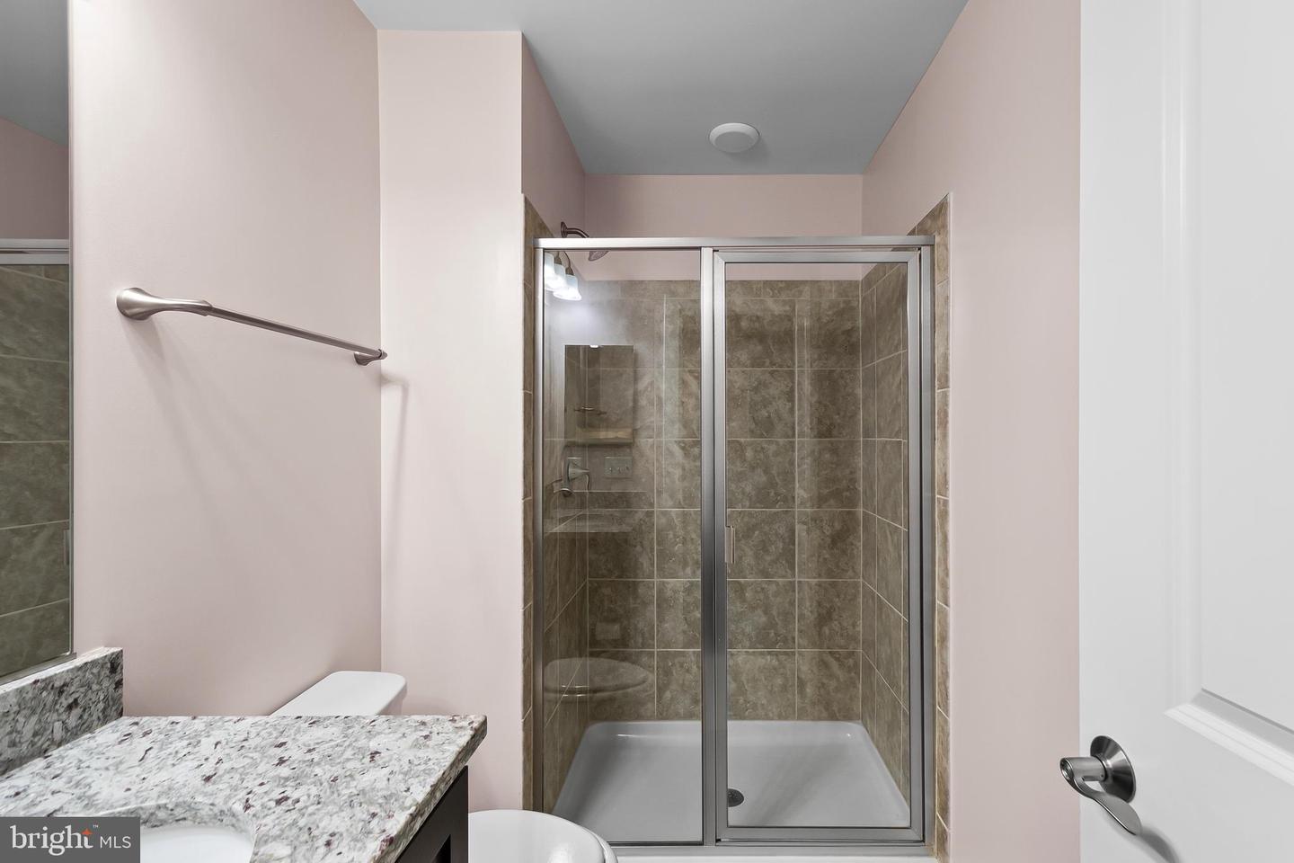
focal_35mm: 15
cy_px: 432
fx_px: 539
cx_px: 647
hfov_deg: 100.4
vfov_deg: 77.3
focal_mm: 10
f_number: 7.1
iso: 640
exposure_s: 1/15
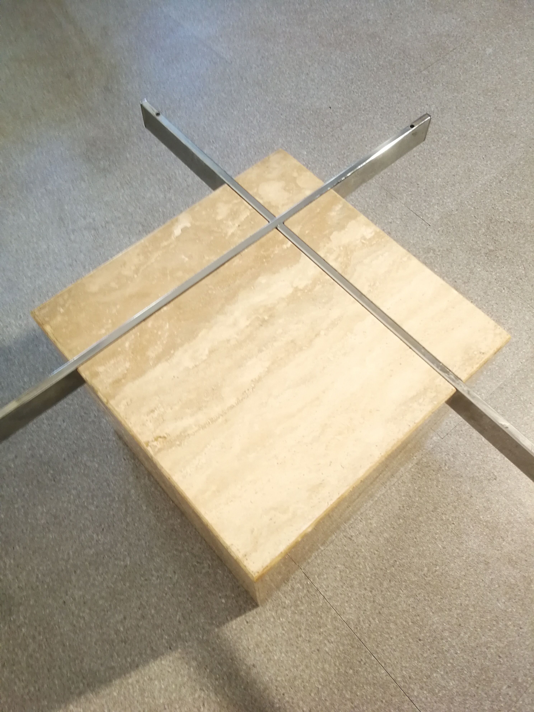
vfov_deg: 65.3
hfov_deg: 51.4
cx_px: 267
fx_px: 555
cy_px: 356
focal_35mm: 27
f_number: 2.2
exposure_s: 1/33.3
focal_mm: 3.95
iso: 250
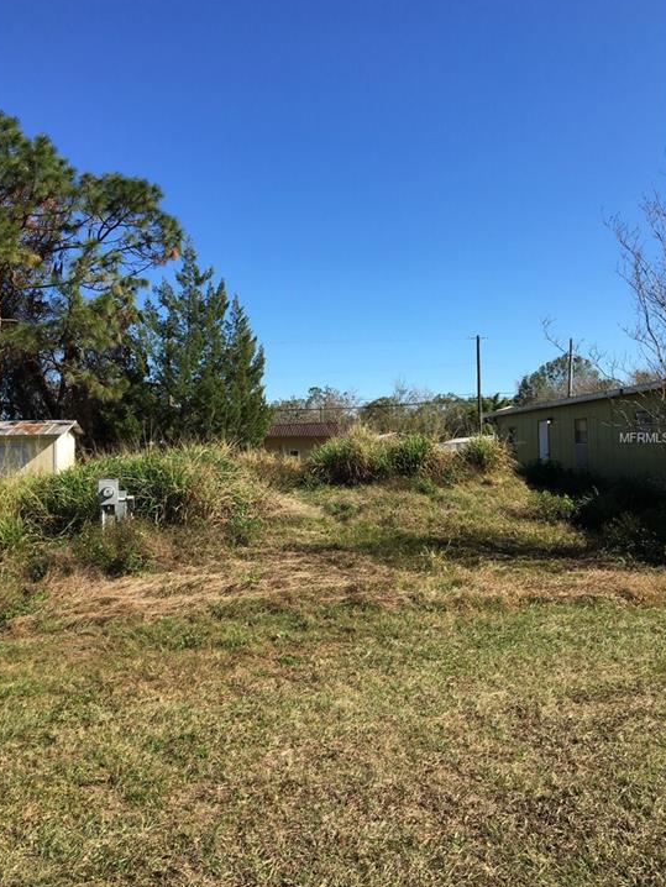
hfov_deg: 45.5
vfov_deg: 58.3
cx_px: 320
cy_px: 439
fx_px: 795
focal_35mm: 31
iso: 25
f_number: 2.2
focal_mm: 4.15
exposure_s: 1/1241
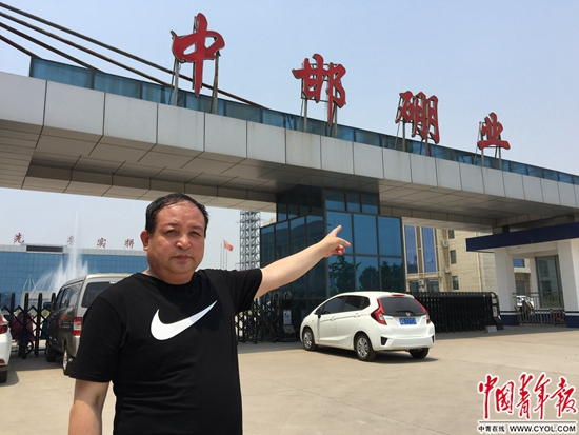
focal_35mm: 29
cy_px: 218
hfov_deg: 61.6
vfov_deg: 48.3
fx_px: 485
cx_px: 290
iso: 32
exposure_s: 1/1980
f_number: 2.2
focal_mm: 4.15
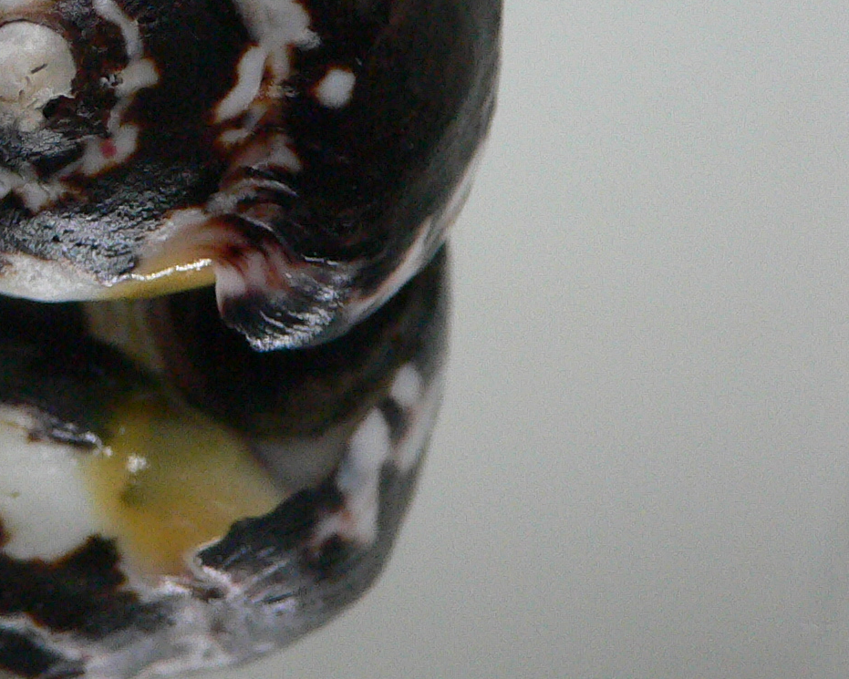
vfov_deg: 20.2
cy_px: 27
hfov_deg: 25.0
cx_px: 105
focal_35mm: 74
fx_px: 1860
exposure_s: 1/50
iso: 200
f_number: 2.8
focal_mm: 4.6
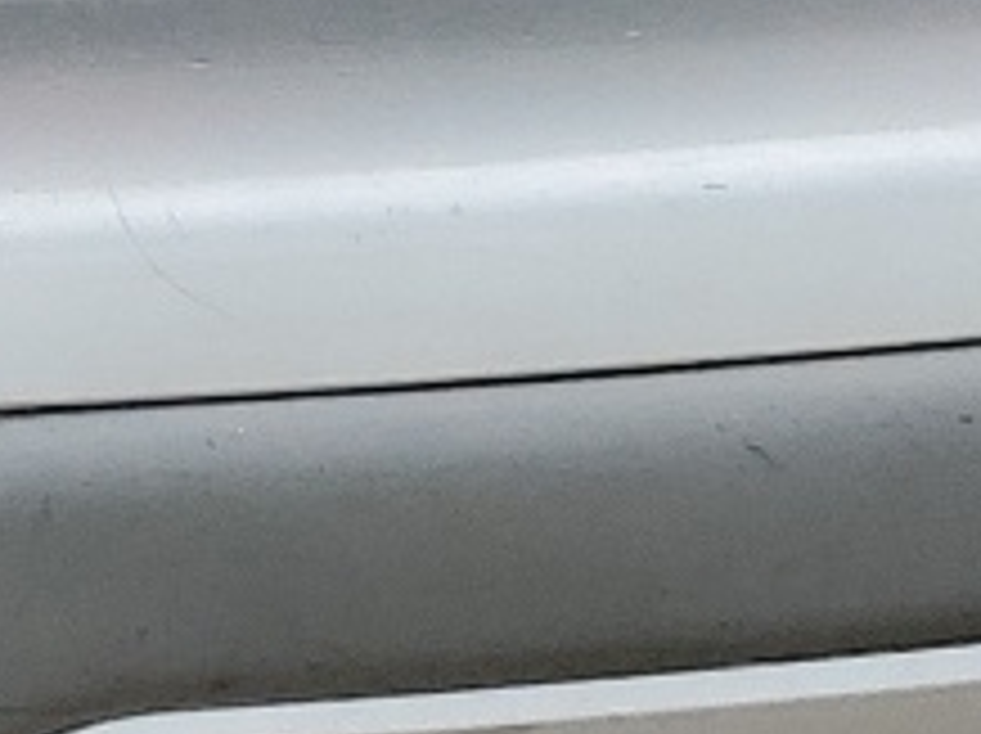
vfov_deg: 7.6
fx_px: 5407
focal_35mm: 191
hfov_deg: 8.9
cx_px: -1678
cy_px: -333
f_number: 1.5
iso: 50
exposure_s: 1/1429
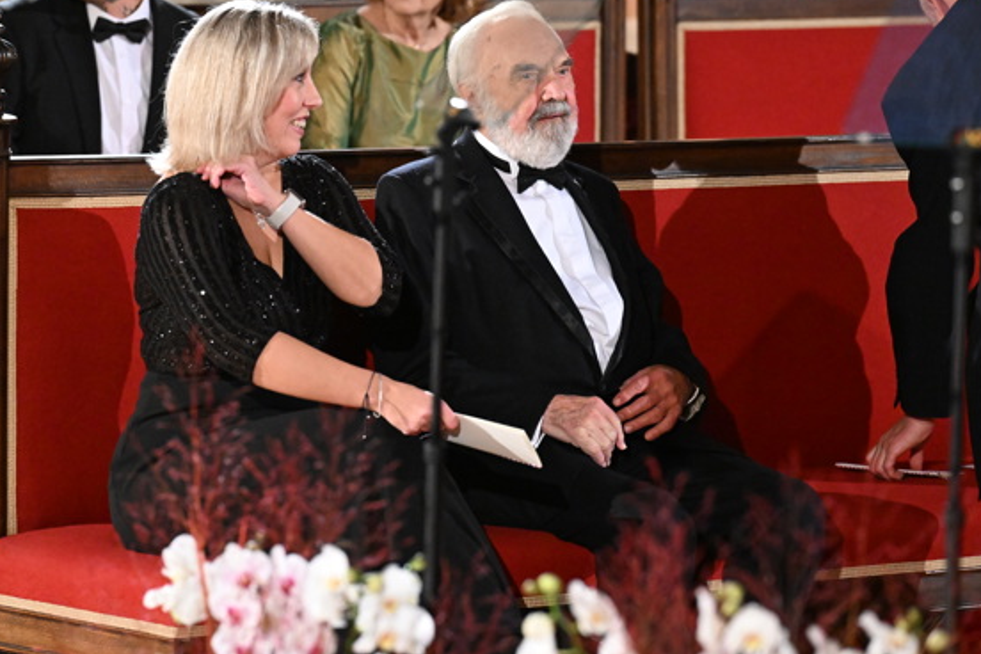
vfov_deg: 5.5
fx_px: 6812
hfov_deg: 8.2
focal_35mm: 250
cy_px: 283
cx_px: 398
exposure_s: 1/400
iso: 8000
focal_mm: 200
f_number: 4
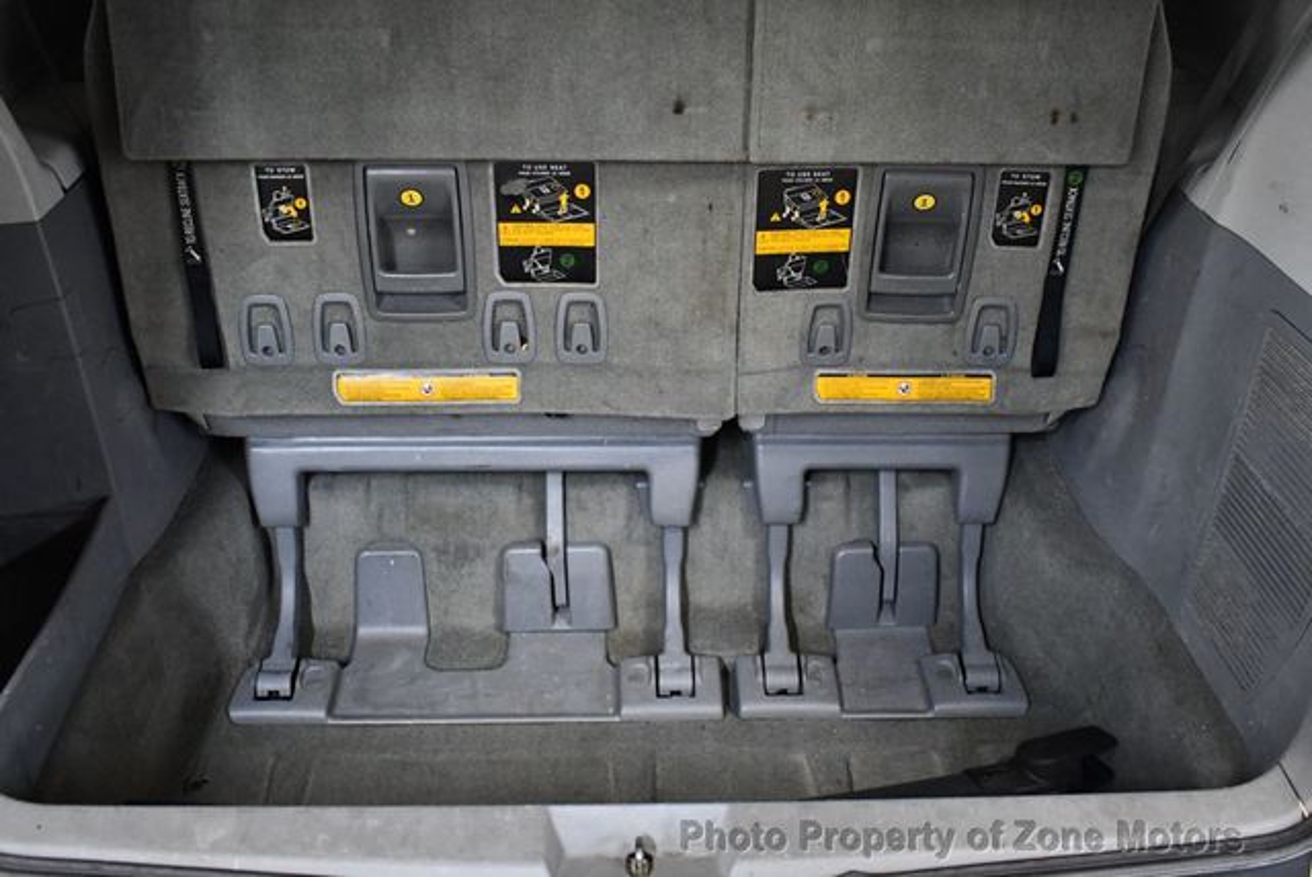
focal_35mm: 36
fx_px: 1313
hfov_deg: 53.1
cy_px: 438
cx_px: 656
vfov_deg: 36.9
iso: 3200
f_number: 3.5
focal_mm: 18
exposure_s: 1/100
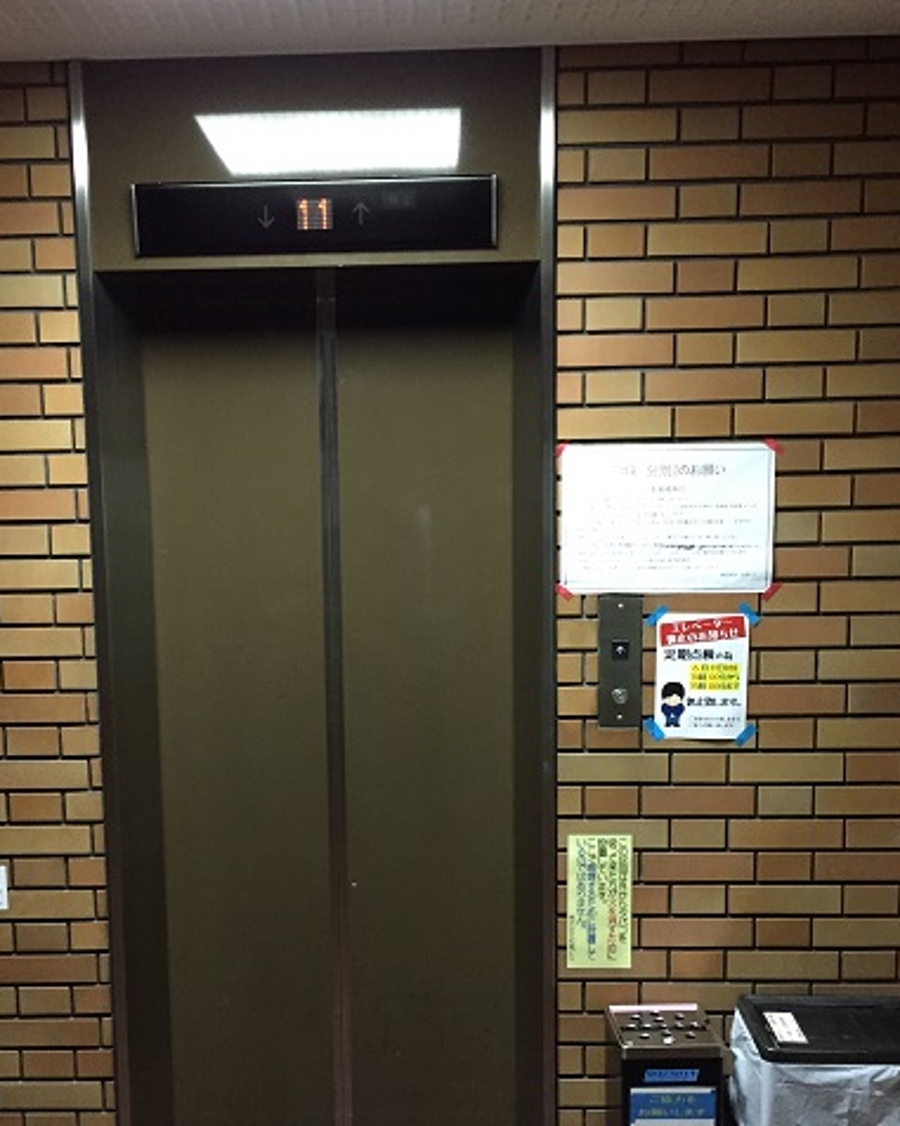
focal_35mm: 38
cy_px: 644
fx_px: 1266
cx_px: 380
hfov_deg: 39.0
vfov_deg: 47.8
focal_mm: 4.15
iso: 250
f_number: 2.2
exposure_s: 1/20
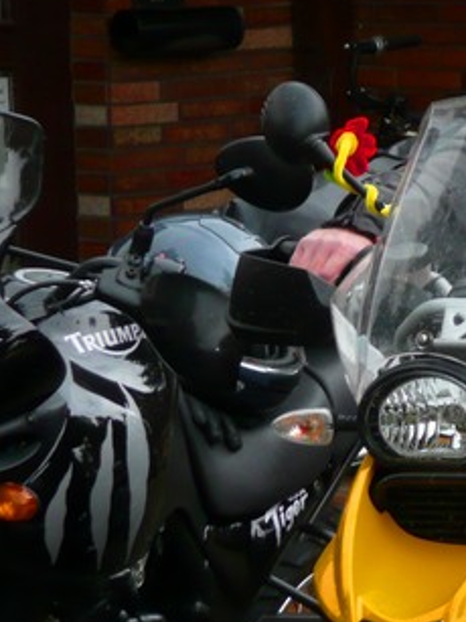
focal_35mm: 291
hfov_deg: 5.1
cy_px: 312
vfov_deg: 6.8
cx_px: 695
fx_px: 5227
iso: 100
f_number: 4.7
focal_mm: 19.5
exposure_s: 1/30
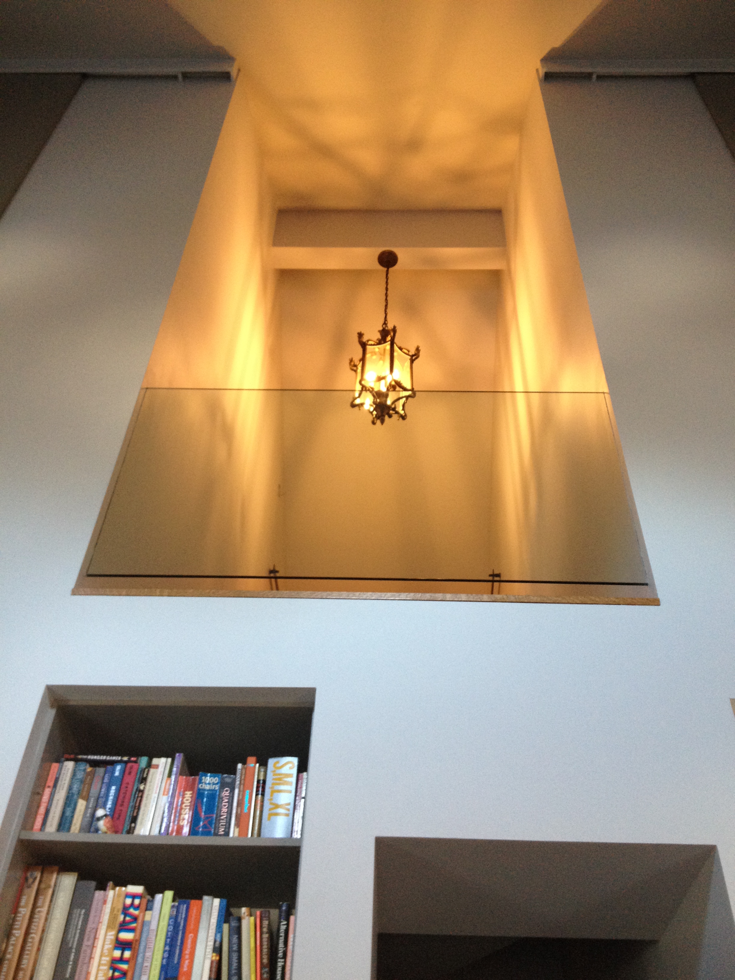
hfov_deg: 40.7
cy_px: 490
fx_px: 991
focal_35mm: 35
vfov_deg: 52.6
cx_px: 368
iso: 125
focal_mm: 4.28
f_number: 2.4
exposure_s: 1/20
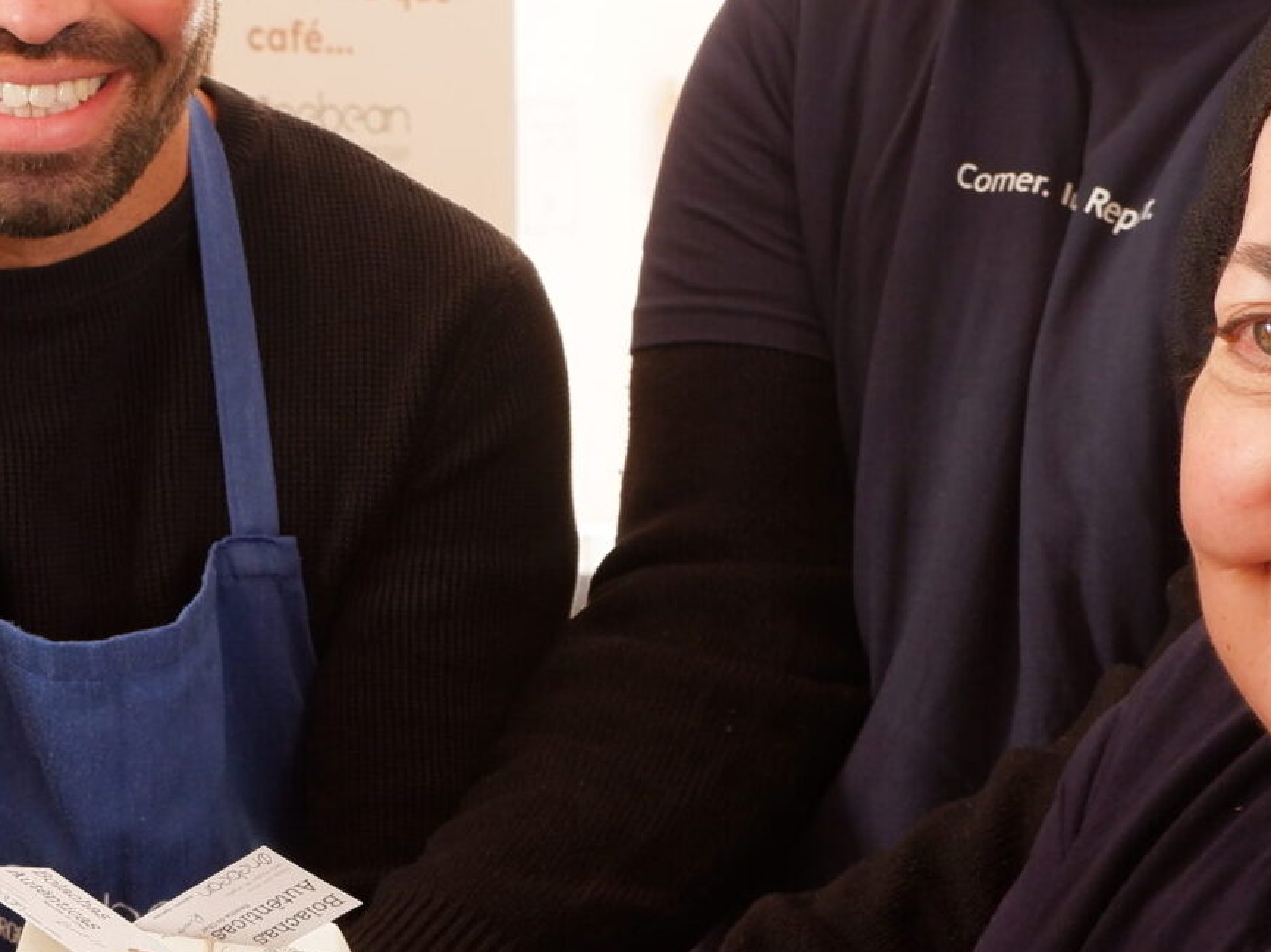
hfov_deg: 22.6
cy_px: 574
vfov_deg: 17.5
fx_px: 3083
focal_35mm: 84
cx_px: 97
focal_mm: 20.3
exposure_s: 1/42
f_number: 4.2
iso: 500
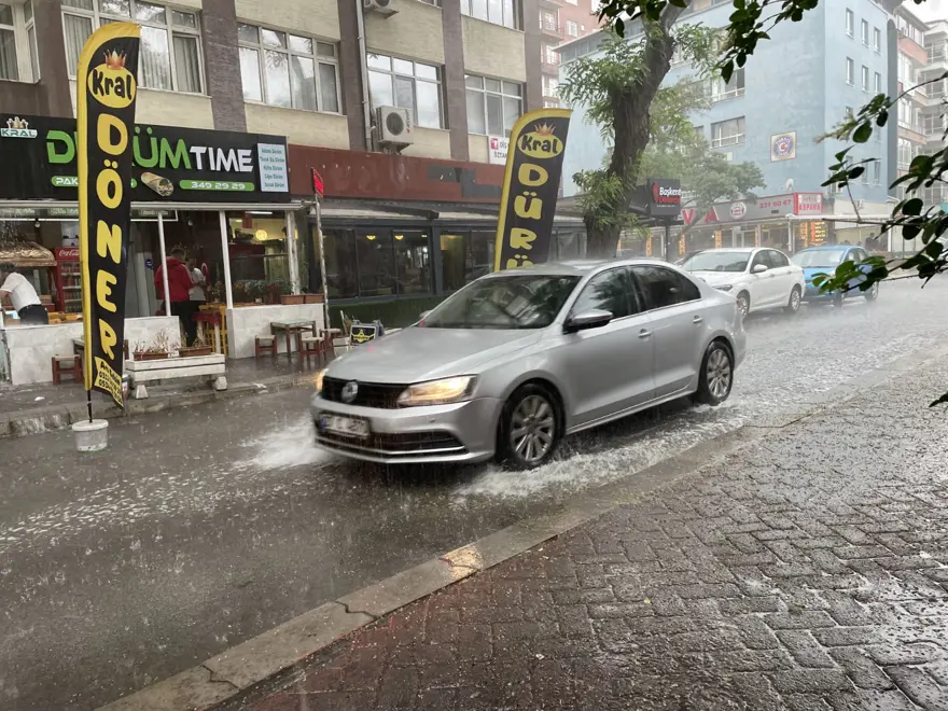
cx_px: 474
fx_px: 712
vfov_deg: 53.1
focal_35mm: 26
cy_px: 356
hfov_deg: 67.3
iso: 125
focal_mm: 4.2
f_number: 1.6
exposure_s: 1/100
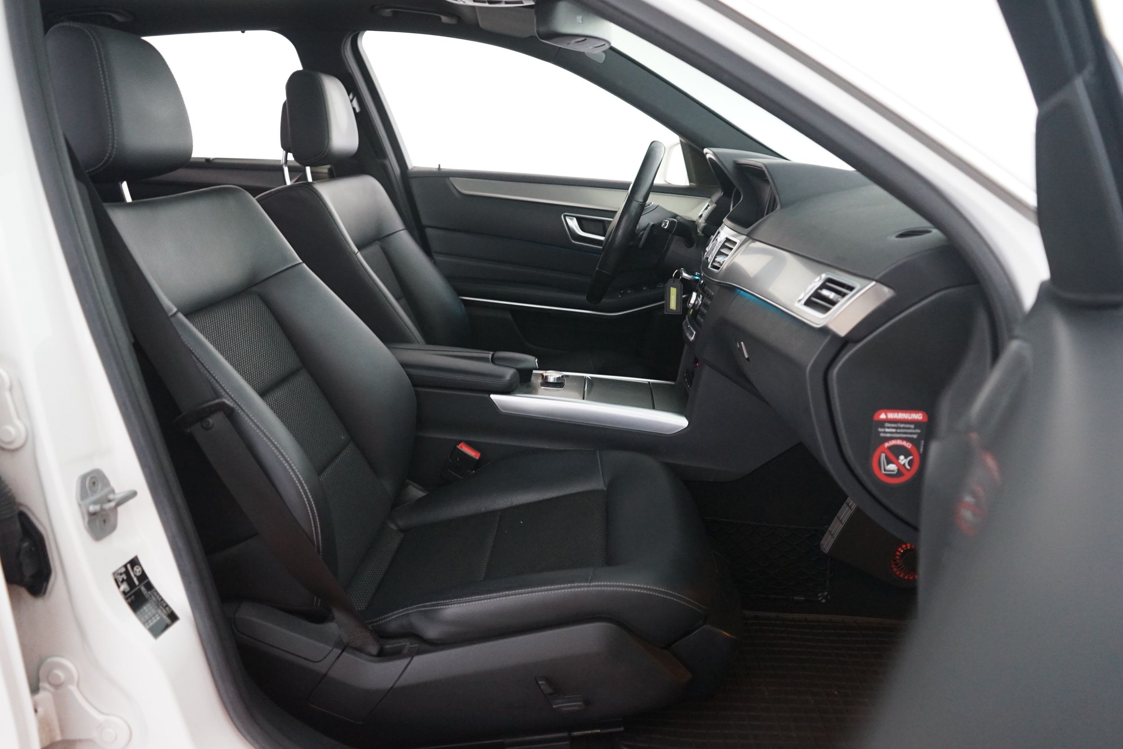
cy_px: 374
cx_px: 562
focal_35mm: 28
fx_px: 873
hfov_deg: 65.5
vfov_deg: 46.4
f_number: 4
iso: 3200
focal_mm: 28
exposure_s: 1/10
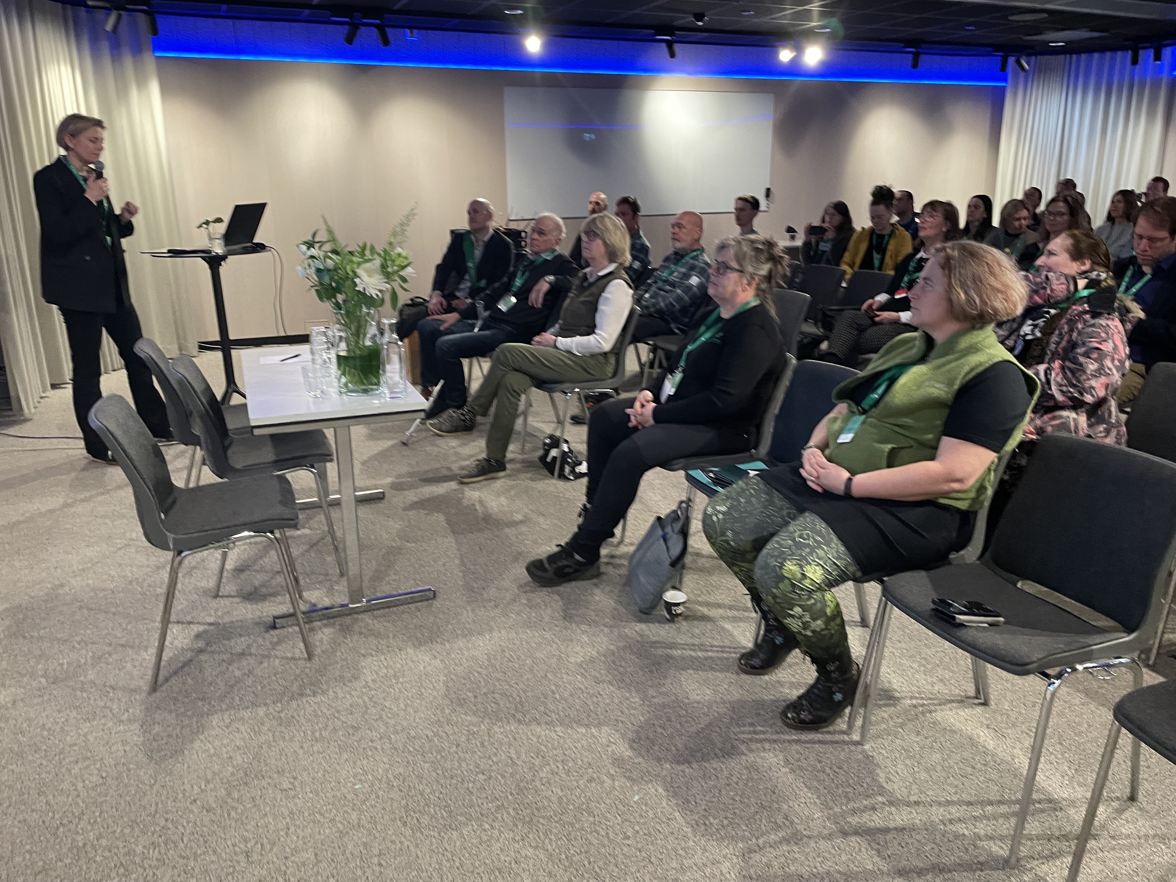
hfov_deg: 67.3
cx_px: 588
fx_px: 883
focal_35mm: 26
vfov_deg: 53.1
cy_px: 441
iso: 250
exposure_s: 1/60
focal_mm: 4.2
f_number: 1.6
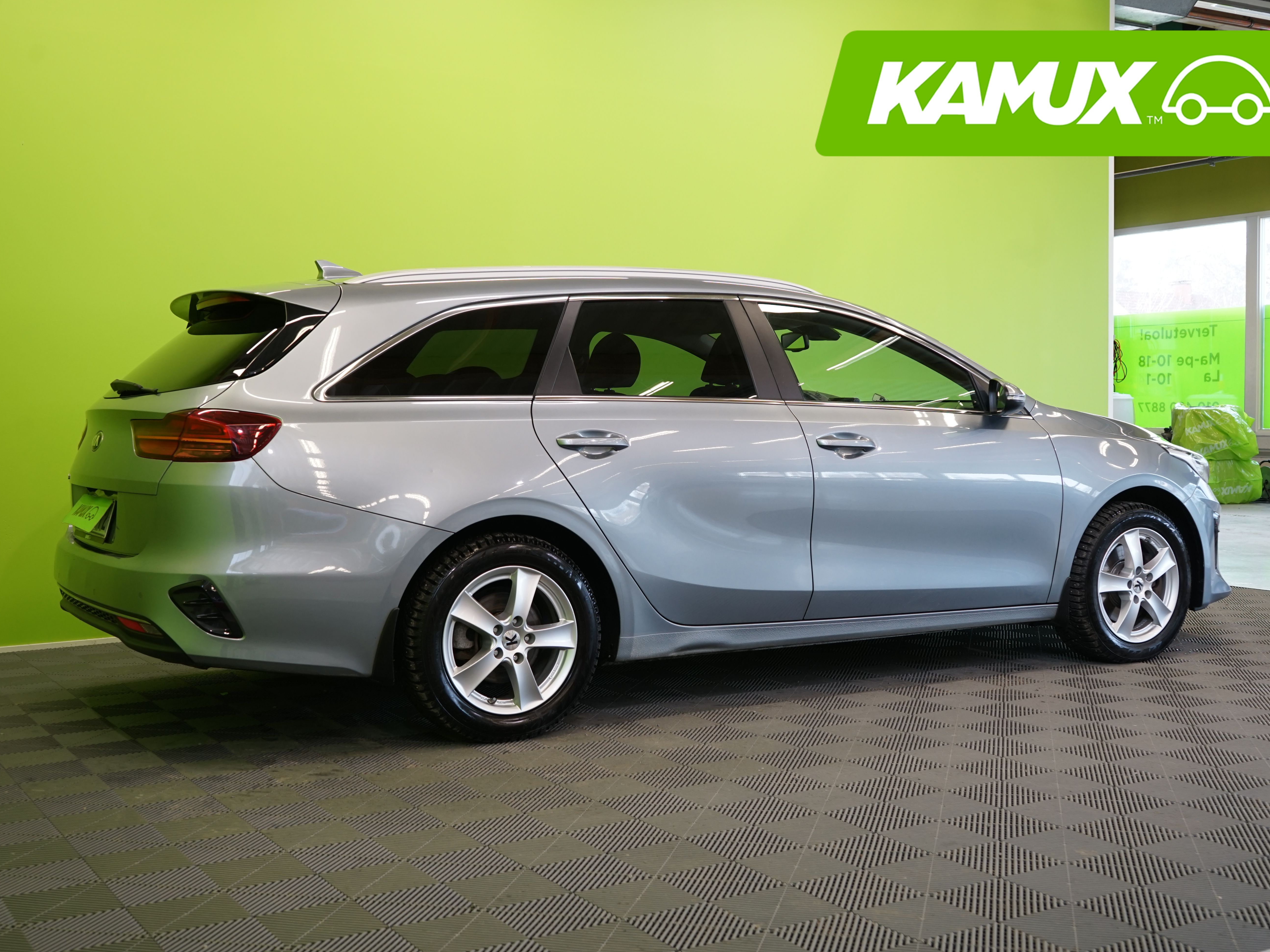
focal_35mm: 41
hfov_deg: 45.8
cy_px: 471
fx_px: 1504
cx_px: 631
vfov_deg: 35.1
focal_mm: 37
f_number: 5.6
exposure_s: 1/40
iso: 500
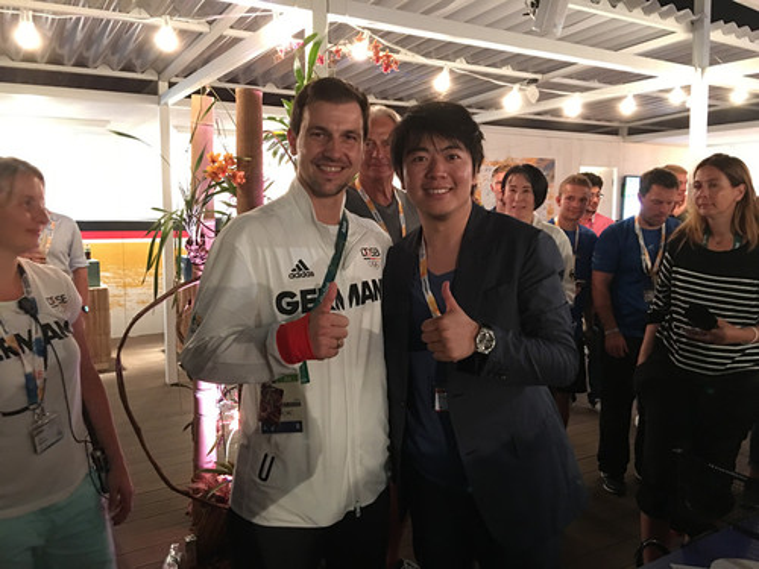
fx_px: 636
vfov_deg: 48.2
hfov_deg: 61.7
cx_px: 380
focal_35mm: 29
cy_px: 284
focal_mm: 4.15
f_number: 2.2
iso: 80
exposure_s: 1/4
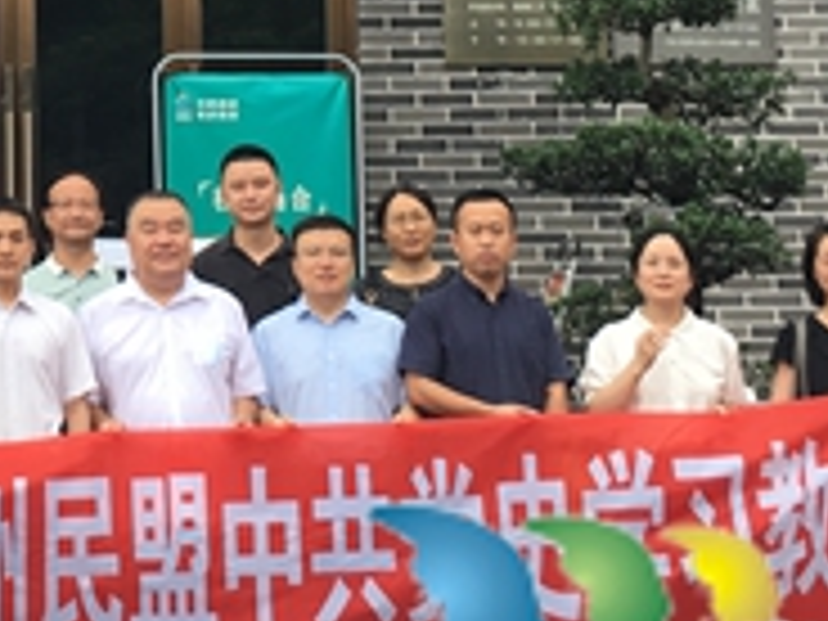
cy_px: -135
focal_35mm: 101
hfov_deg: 18.8
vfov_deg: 14.2
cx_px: -32
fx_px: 2416
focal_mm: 4.15
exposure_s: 1/263
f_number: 2.2
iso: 25
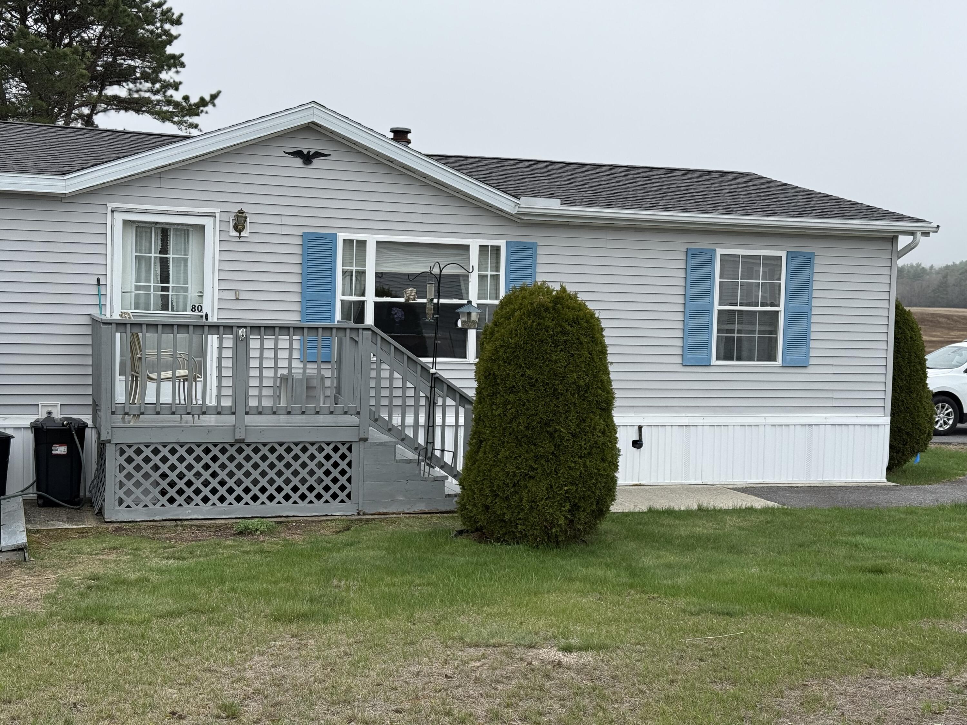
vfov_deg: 30.3
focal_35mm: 48
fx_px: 1341
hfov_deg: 39.7
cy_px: 362
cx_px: 484
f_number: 1.78
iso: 64
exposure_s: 1/1403
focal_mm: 6.76
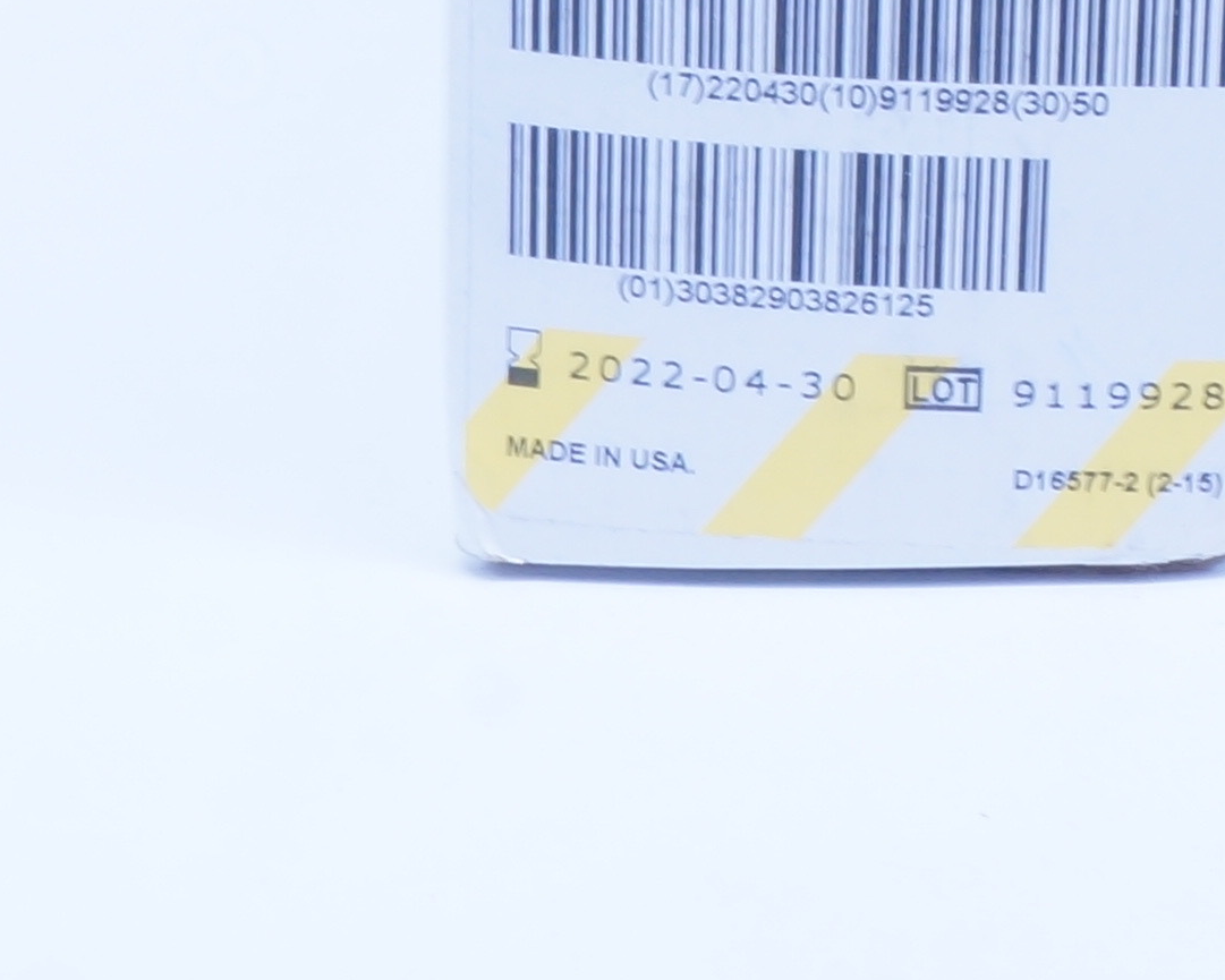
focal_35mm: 115
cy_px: -665
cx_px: 964
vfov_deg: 12.5
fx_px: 4170
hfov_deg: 16.6
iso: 400
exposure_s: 1/10
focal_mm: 18
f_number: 14
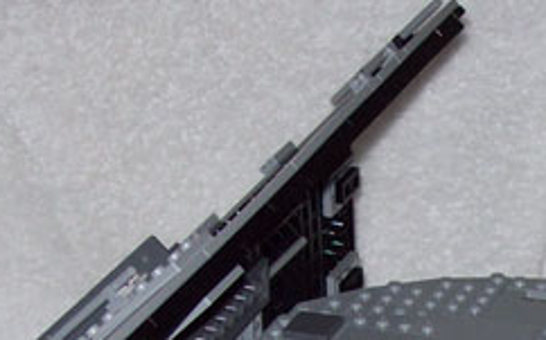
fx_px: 2915
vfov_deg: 6.6
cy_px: 566
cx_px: 494
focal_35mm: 196
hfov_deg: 10.6
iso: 80
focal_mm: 9.4
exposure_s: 1/84.5
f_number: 3.4
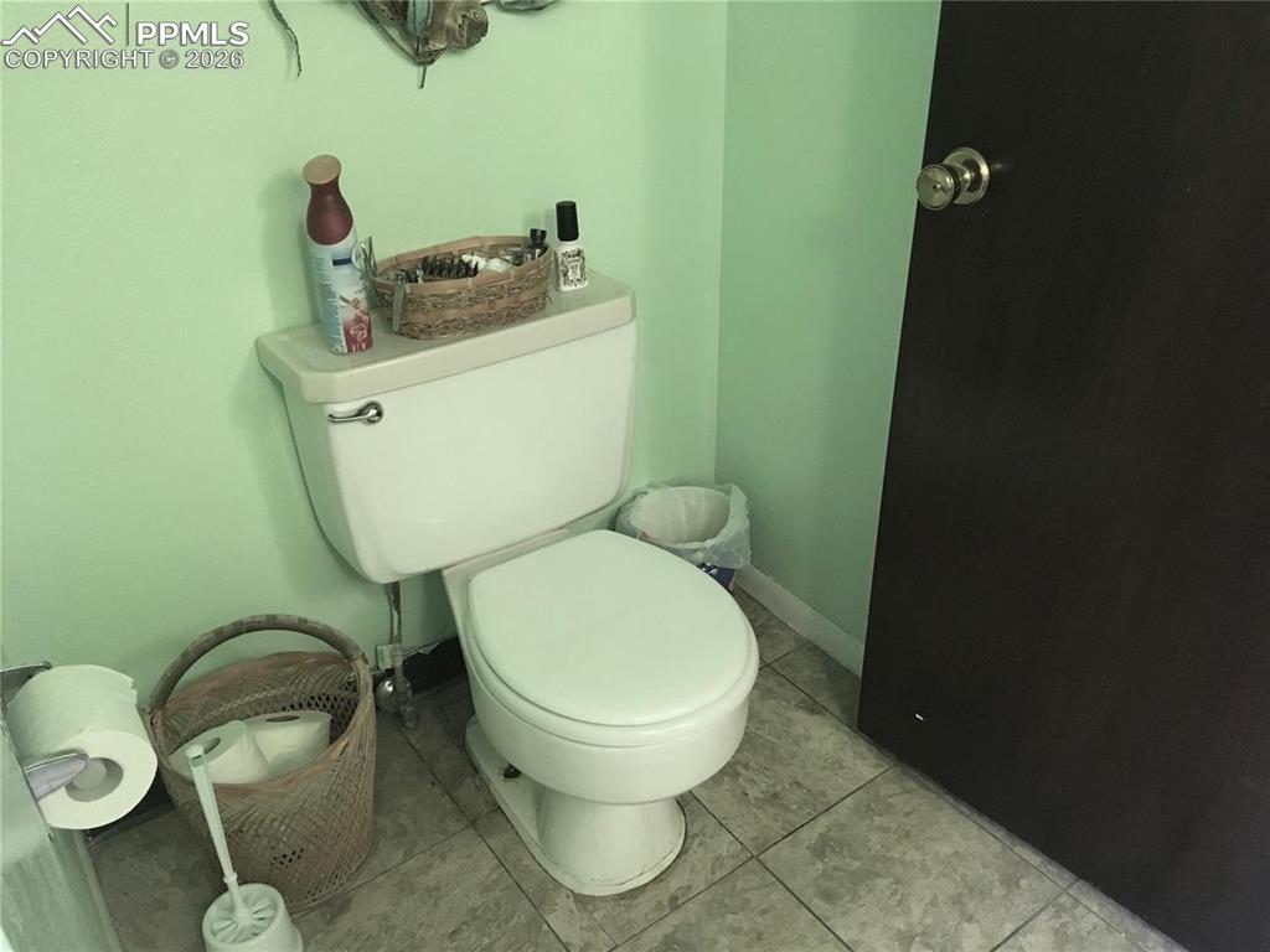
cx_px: 635
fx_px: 1064
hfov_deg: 61.7
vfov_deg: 48.2
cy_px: 476
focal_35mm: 29
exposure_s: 1/15
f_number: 2.2
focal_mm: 4.15
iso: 250
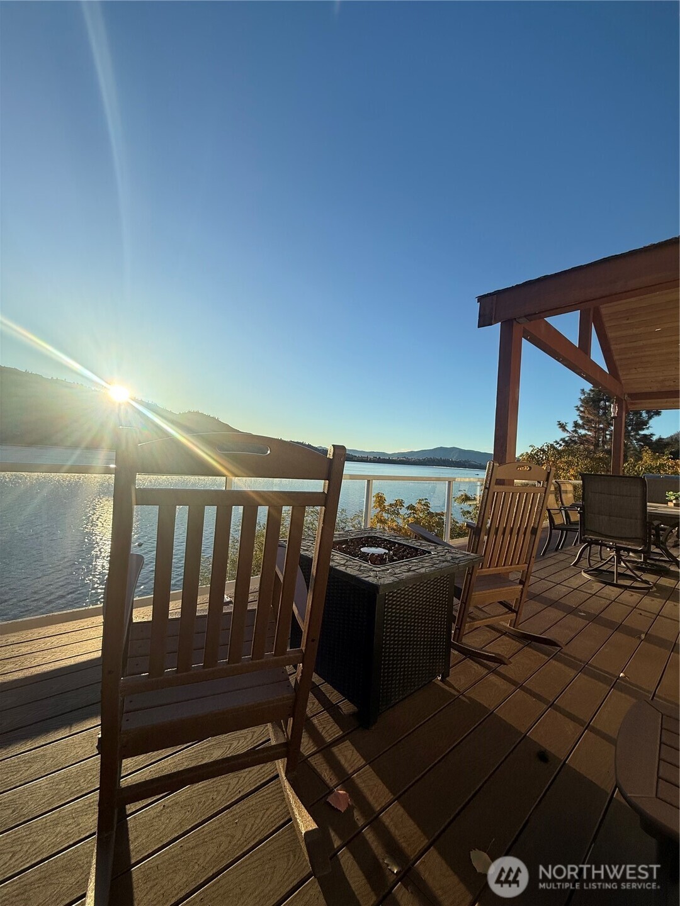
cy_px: 453
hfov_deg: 85.7
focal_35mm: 14
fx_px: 367
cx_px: 340
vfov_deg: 102.1
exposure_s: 1/1572
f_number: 2.2
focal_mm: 2.22
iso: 50
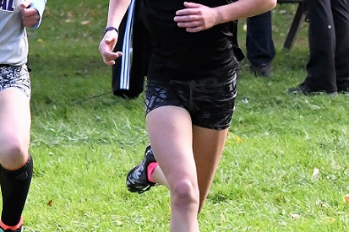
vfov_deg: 3.1
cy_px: 93
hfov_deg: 4.7
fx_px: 4285
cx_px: 70
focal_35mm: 442
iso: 5000
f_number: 9
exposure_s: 1/1000
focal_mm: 125
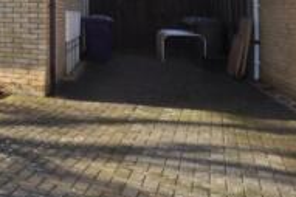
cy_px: -12
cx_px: -198
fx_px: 466
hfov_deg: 23.6
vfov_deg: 22.7
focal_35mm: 57
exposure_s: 1/200
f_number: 8
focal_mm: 11
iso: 200
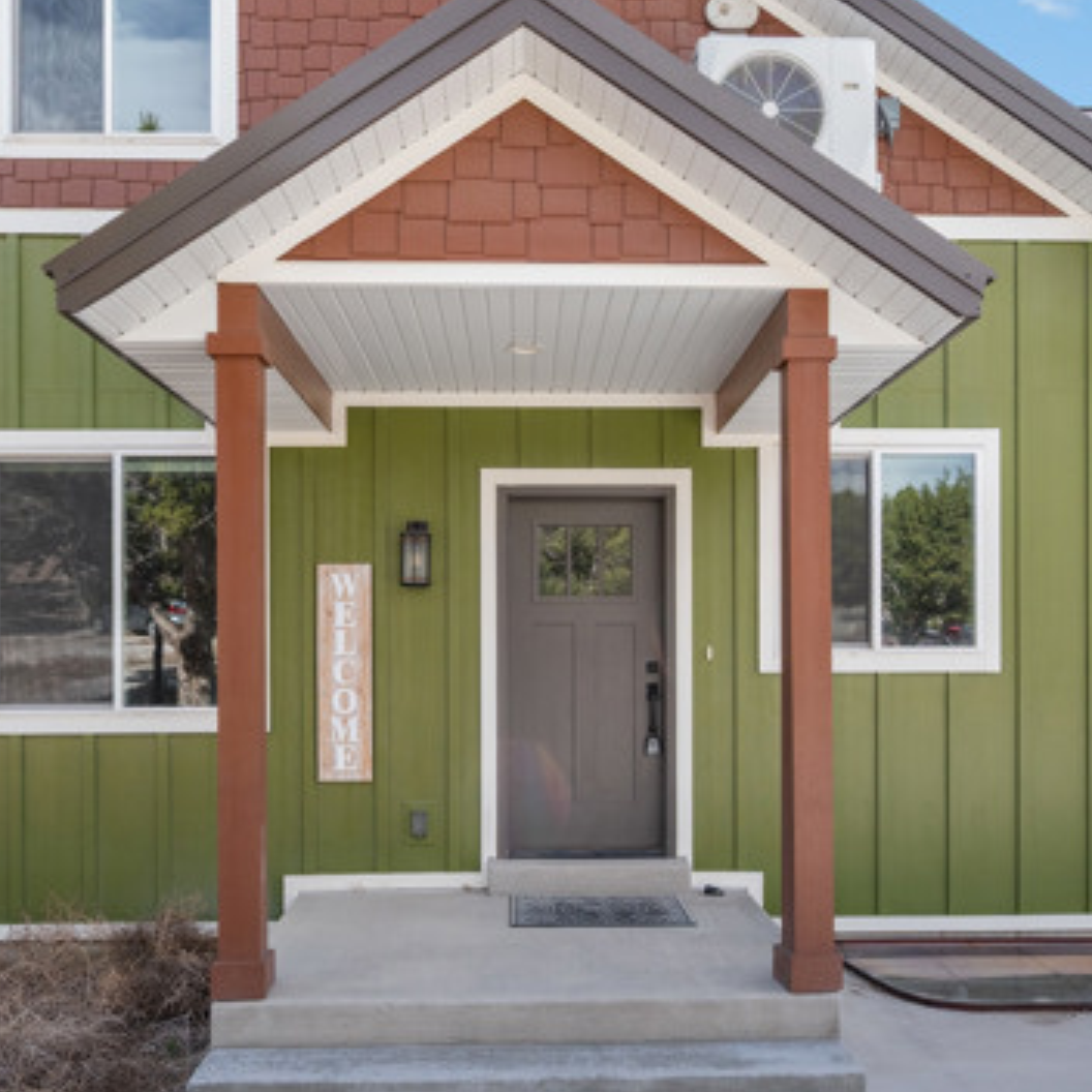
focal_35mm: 30
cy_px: 579
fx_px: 1061
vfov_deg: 54.4
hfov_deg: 54.5
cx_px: 534
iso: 800
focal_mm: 20.5
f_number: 8
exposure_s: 1/125
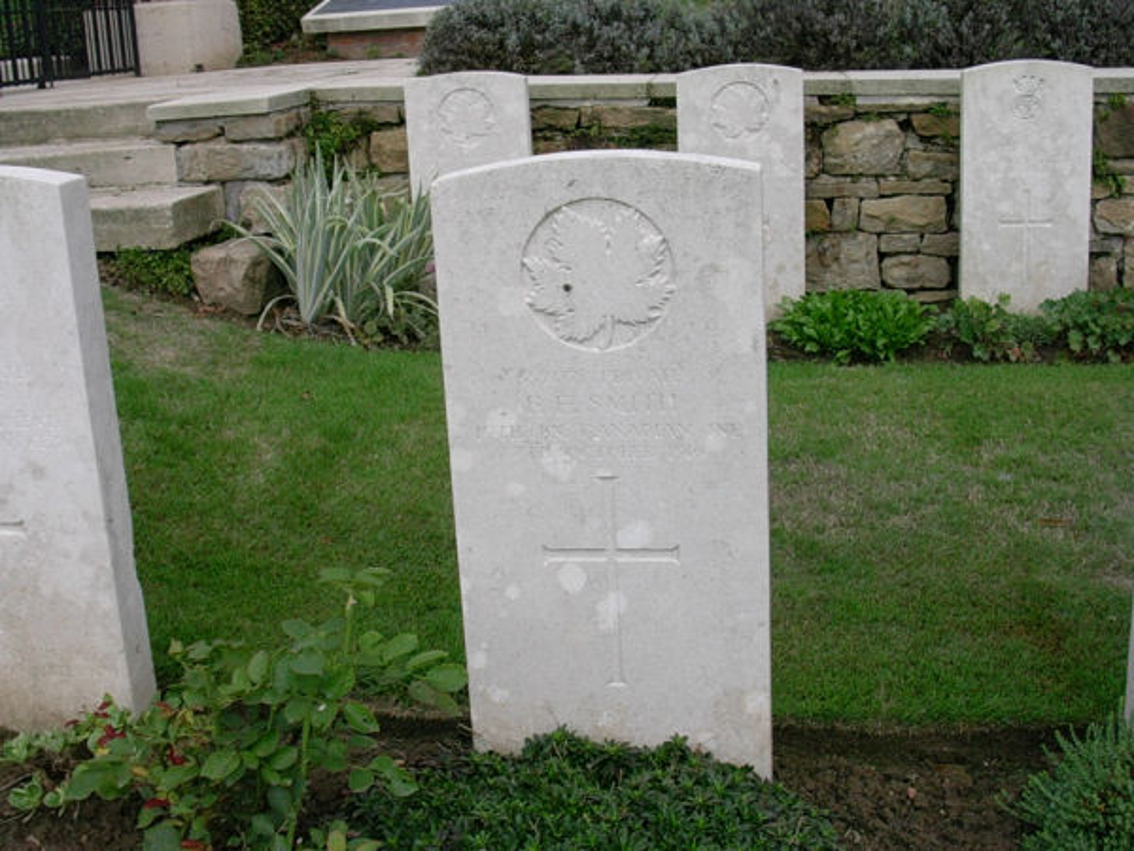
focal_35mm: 45
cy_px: 426
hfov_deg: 42.1
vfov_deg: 32.2
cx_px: 567
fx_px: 1474
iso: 70
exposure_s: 1/287
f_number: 5.8
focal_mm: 6.7
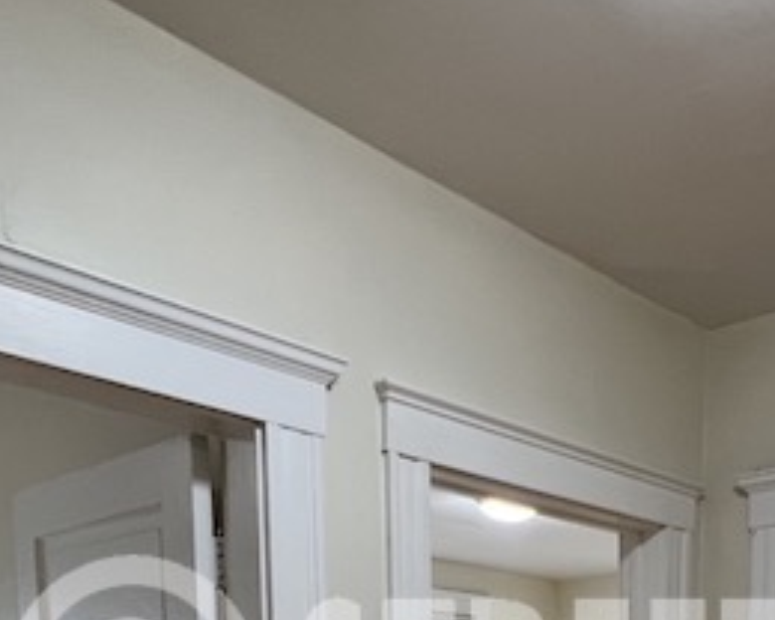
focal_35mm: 39
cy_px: 835
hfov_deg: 45.1
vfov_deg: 29.5
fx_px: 895
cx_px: 590
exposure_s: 1/120
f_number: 1.8
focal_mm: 1.57
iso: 200
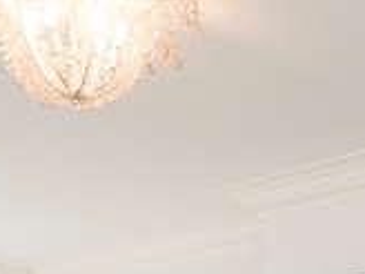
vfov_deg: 11.0
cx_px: 294
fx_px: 1265
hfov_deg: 16.3
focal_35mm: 120
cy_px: 578
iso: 800
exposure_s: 1/80
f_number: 7.1
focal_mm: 20
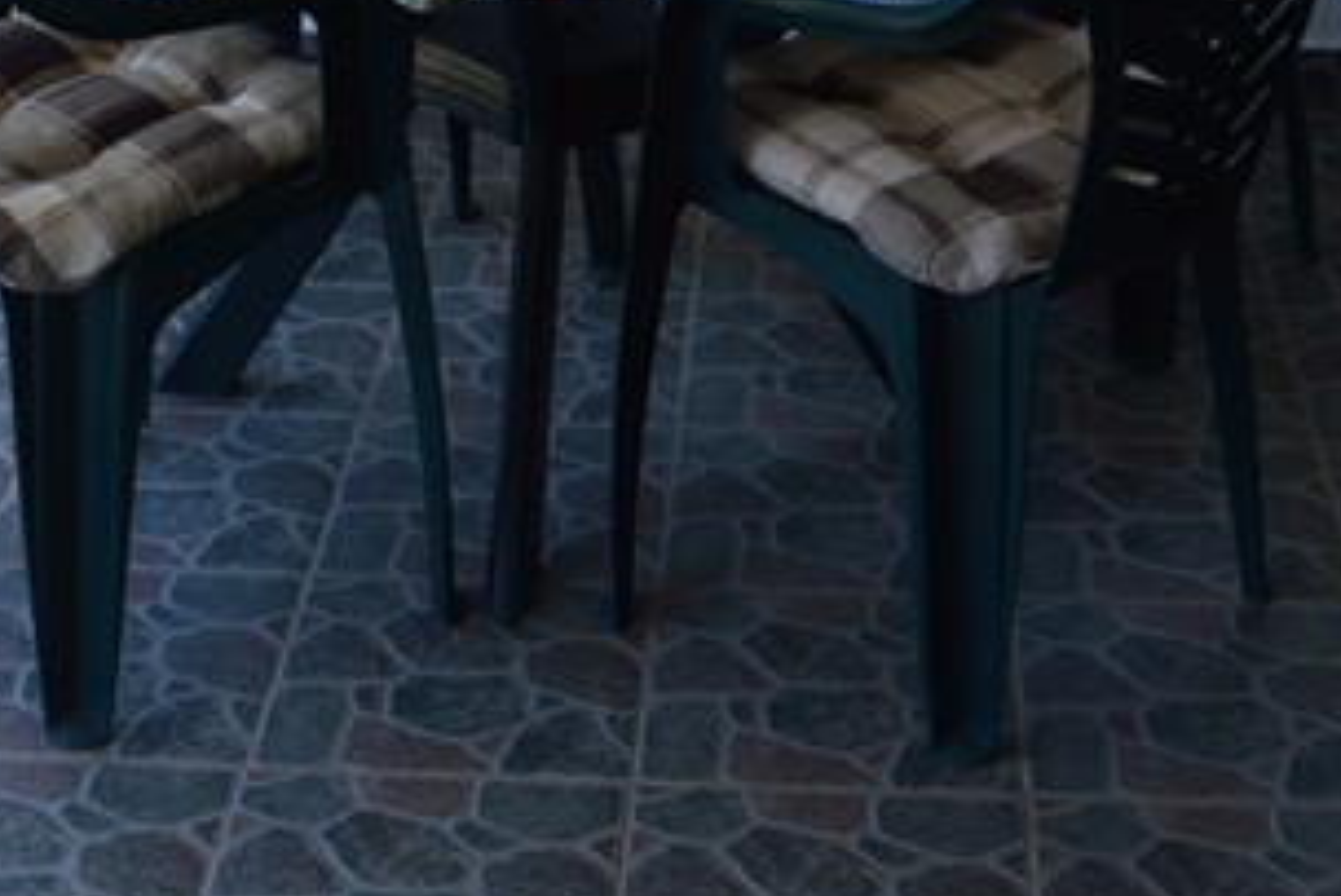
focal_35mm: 80
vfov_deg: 16.0
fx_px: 2981
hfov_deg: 25.3
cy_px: -331
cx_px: 613
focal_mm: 18
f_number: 6.3
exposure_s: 1/100
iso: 100
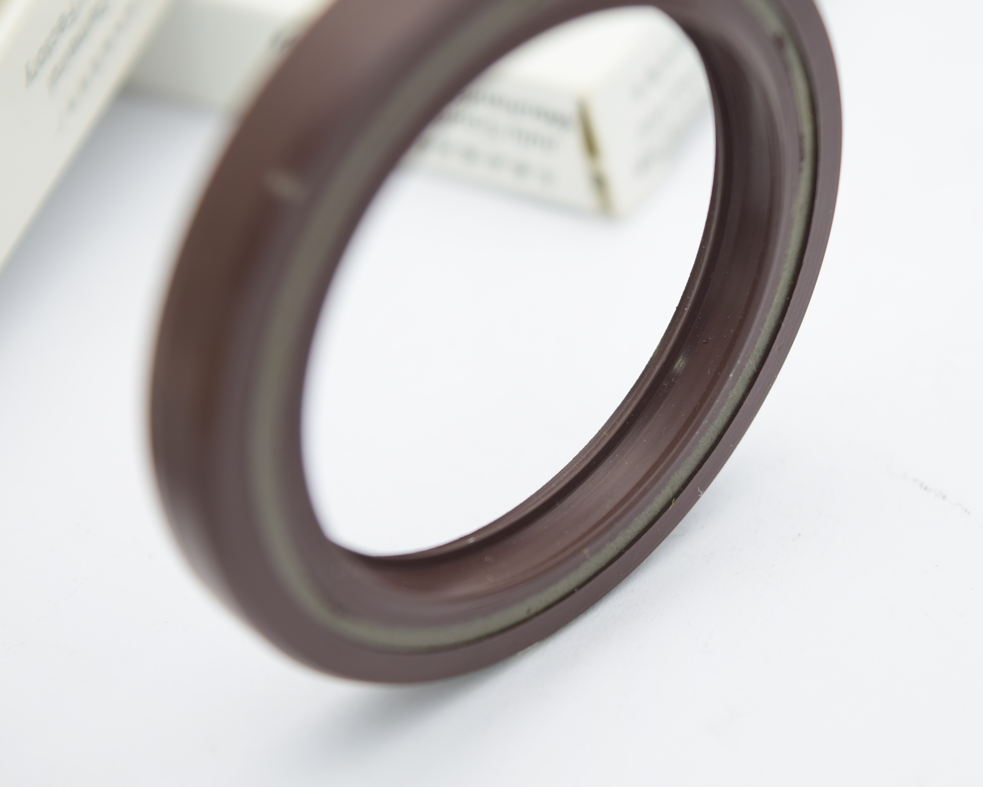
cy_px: 404
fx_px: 2927
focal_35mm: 101
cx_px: 592
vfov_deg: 15.3
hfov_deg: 19.0
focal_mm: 55
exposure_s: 1/5
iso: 100
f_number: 5.6
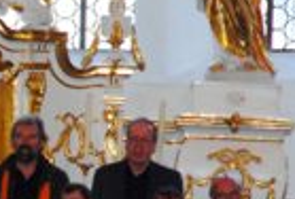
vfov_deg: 1.5
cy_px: 191
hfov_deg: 2.2
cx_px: -45
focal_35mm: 943
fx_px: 7759
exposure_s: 1/60
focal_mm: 175
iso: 400
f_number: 6
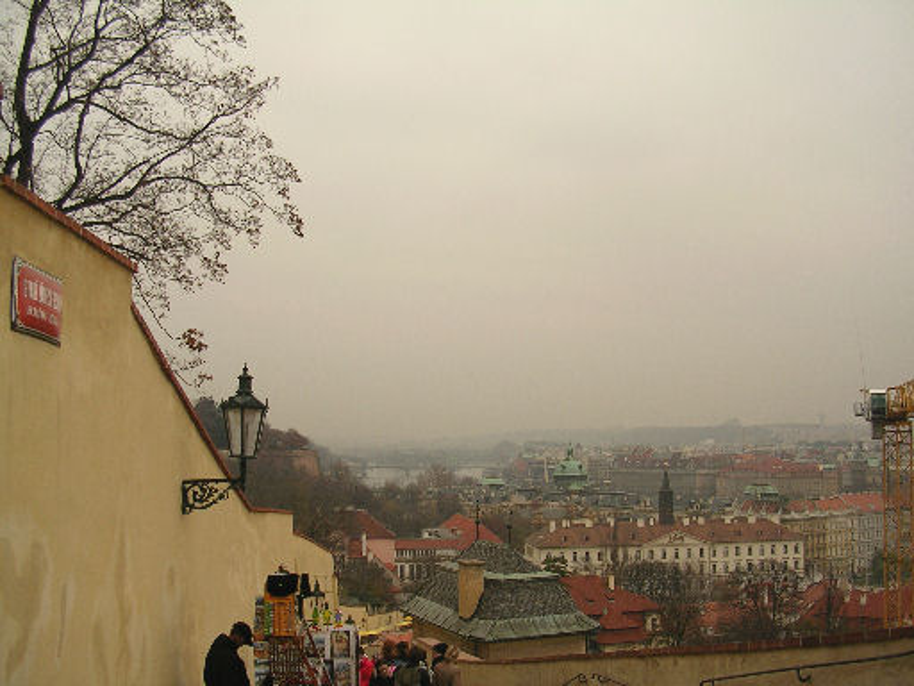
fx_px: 1003
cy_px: 343
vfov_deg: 37.7
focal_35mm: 38
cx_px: 457
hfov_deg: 49.0
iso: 50
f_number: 2.8
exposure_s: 1/353
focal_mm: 5.8
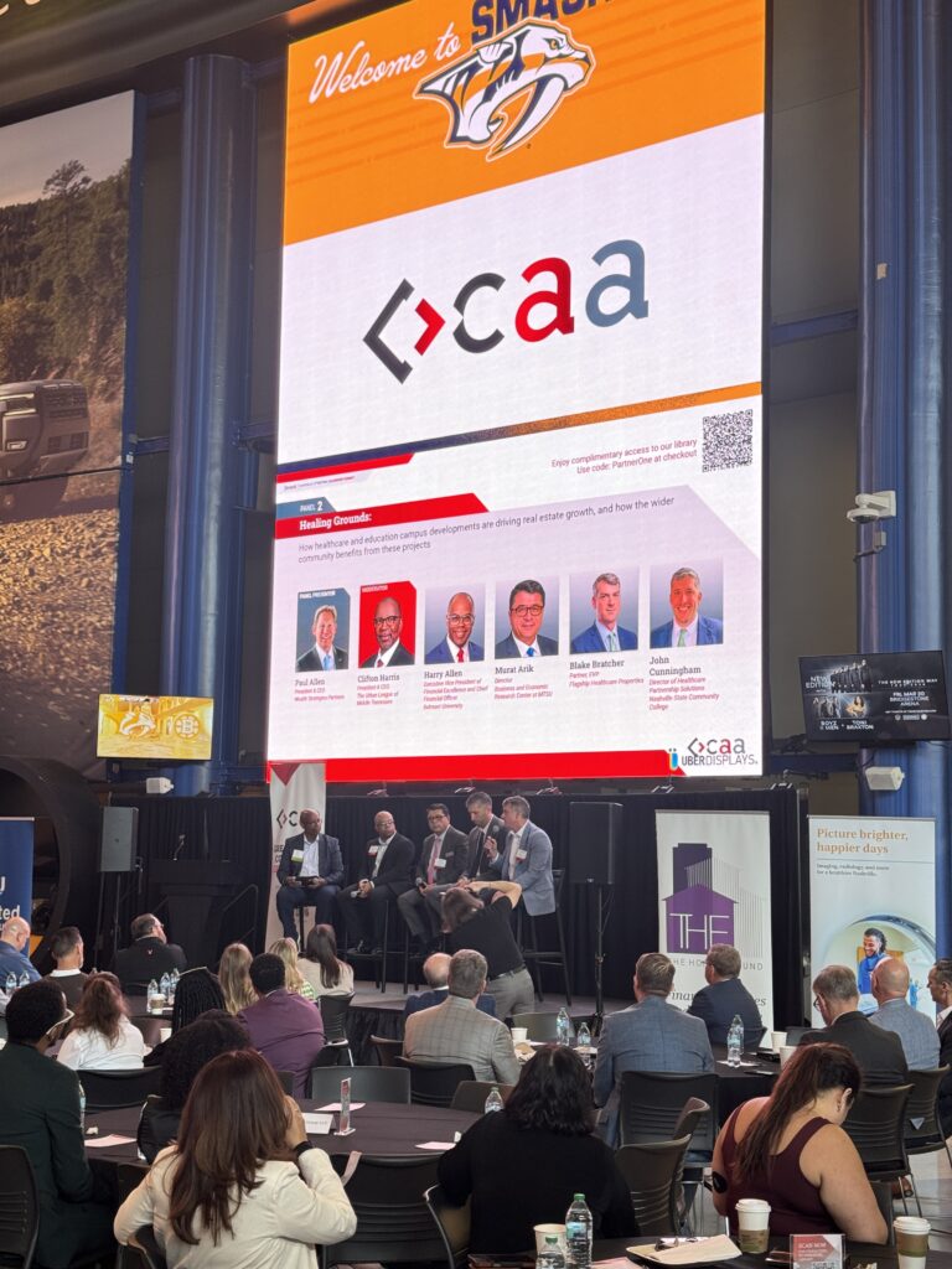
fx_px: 1760
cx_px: 476
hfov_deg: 30.3
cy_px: 634
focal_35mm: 48
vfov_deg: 39.7
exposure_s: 1/60
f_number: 1.78
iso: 125
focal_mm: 6.76
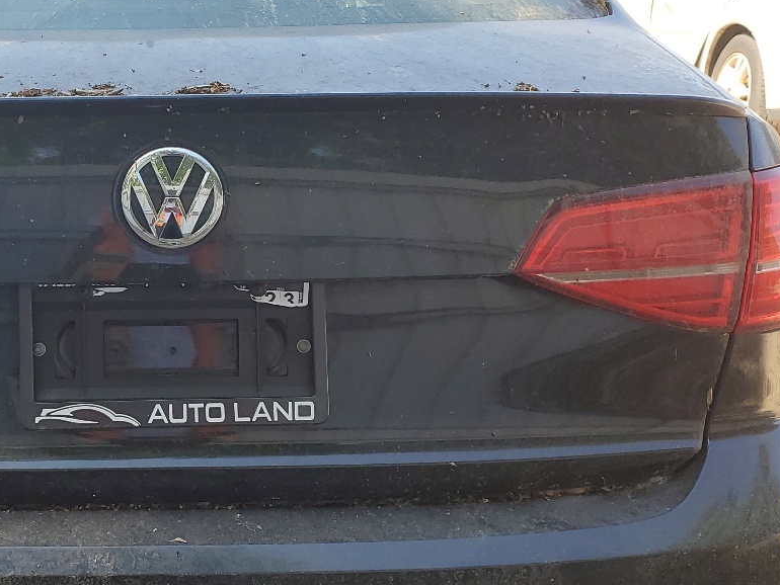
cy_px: 310
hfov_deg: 34.3
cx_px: 142
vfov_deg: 27.0
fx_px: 1217
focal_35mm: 54
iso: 50
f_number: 1.5
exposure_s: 1/500
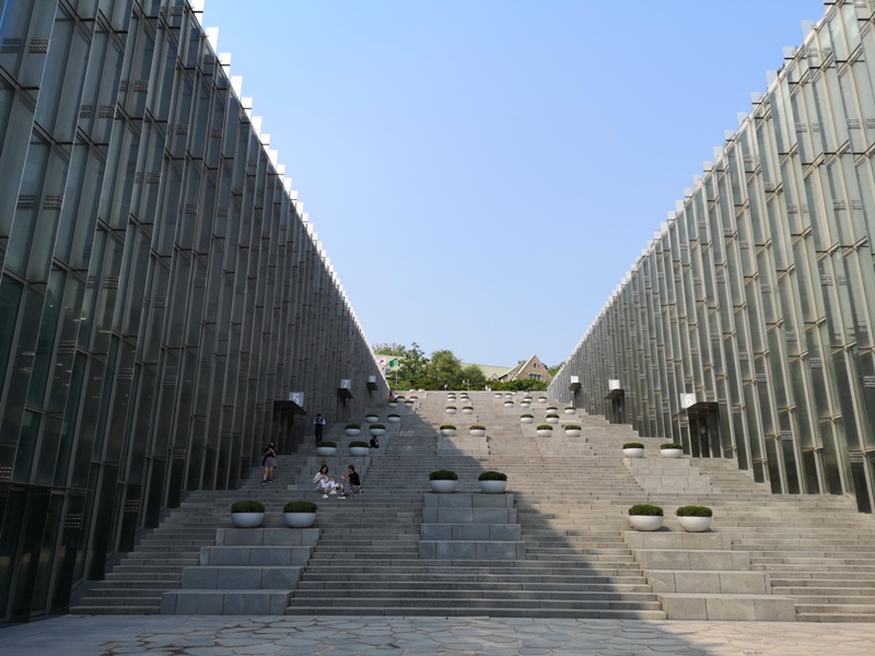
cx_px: 438
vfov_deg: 51.4
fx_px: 682
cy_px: 328
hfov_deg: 65.3
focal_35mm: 27
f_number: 1.8
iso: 50
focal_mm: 3.95
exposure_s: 1/1733
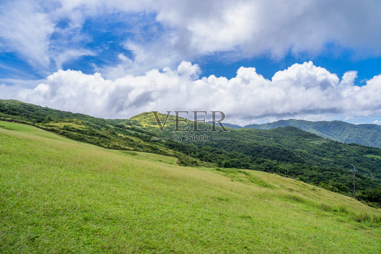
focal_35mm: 28
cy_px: 127
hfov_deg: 65.5
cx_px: 190
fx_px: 296
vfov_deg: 46.4
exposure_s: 1/400
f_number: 7.1
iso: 100
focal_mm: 28
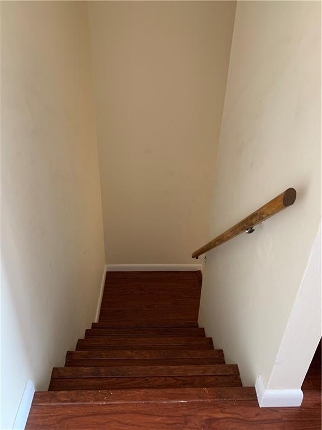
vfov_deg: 67.3
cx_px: 161
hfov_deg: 53.1
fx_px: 322
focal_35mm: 26
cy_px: 215
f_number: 1.8
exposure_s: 1/43
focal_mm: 4.25
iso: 400
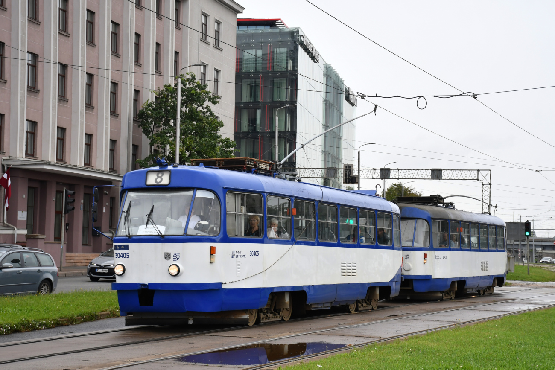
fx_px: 1110
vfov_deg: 18.9
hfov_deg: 28.1
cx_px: 278
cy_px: 185
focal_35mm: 72
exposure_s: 1/500
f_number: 5.6
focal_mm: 48
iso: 400
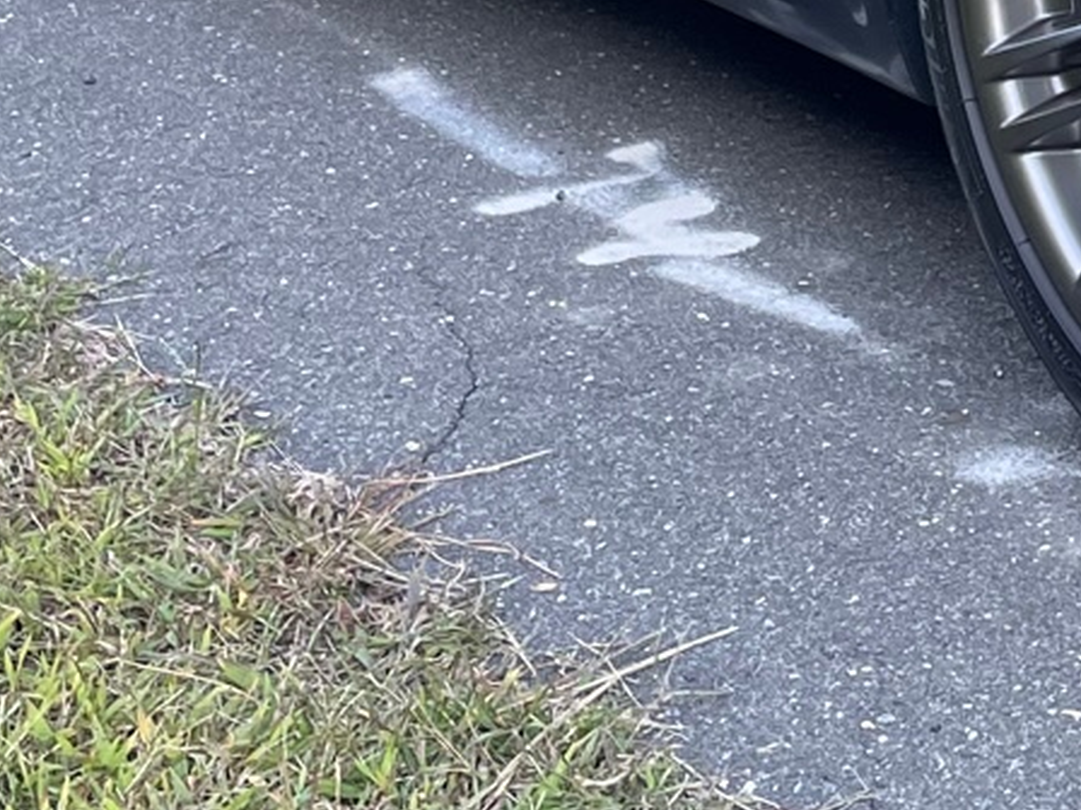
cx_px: 1467
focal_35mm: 117
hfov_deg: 15.8
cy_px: -593
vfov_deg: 11.8
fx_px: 3654
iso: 50
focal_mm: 4.2
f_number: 1.6
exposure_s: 1/121
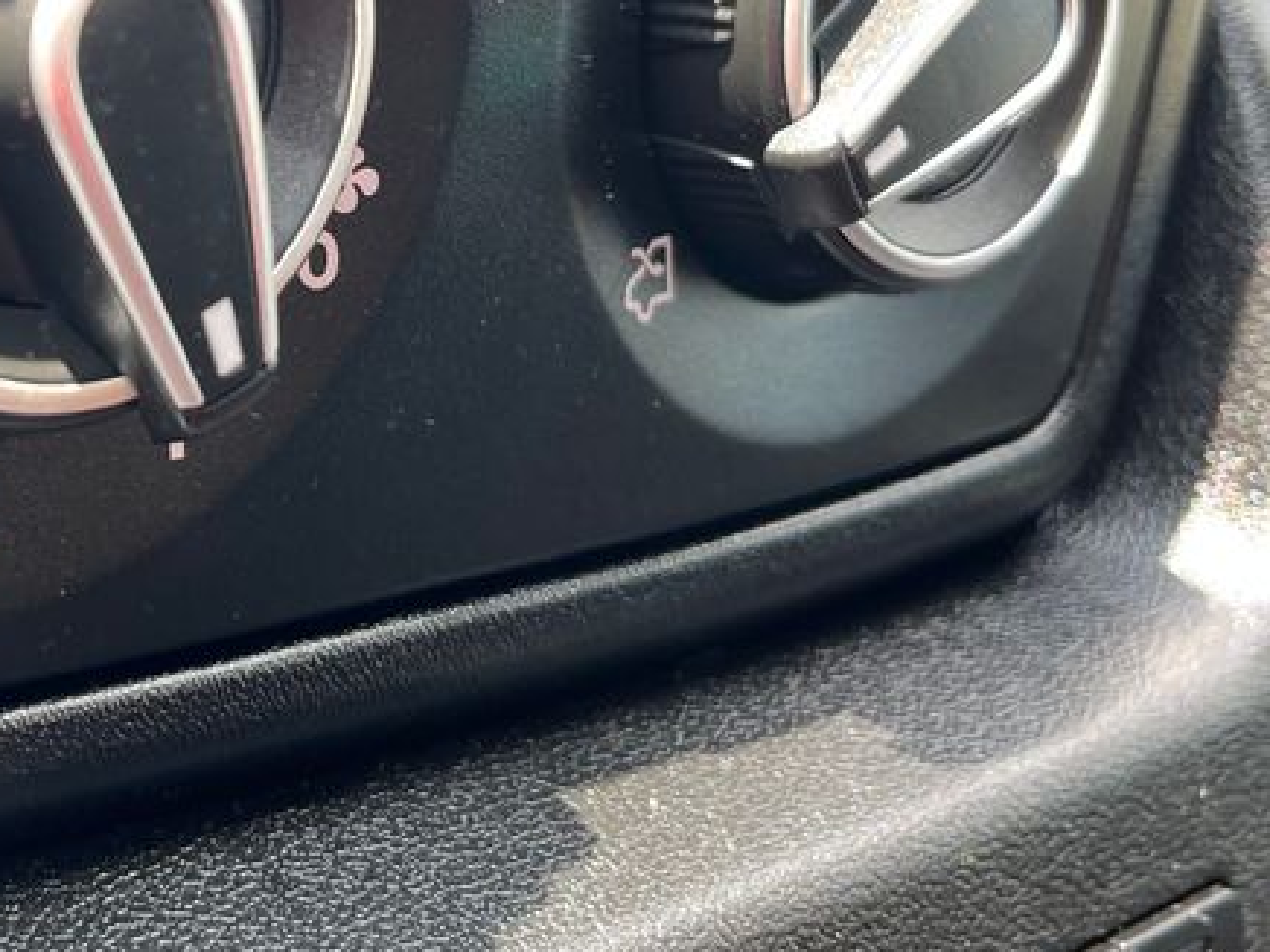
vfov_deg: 23.0
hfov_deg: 31.0
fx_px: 2238
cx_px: 294
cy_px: -6
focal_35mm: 61
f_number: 1.6
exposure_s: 1/122
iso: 64
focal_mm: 5.1
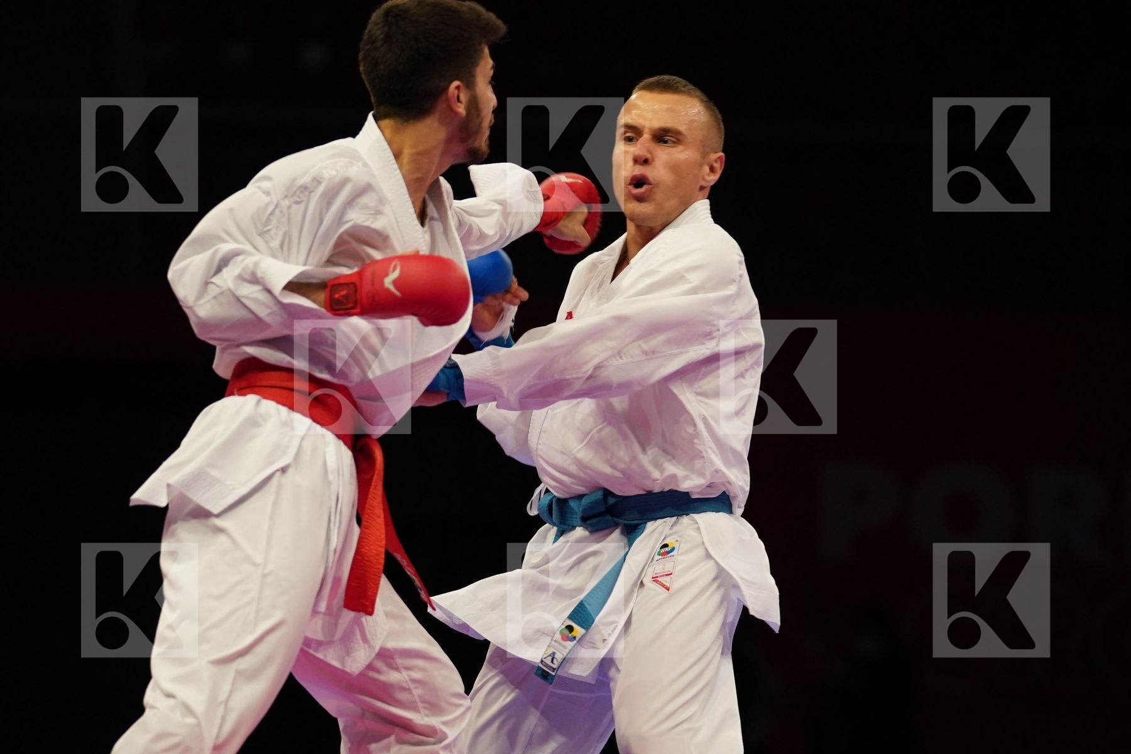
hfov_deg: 10.4
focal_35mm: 198
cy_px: 377
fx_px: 6220
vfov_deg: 6.9
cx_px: 566
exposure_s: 1/1000
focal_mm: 132
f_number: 2.8
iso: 2500
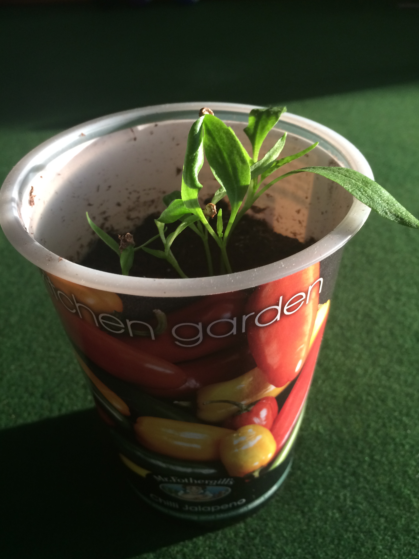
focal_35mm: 31
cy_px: 286
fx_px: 500
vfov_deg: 58.3
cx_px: 217
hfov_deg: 45.4
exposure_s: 1/30
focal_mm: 4.15
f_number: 2.2
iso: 100
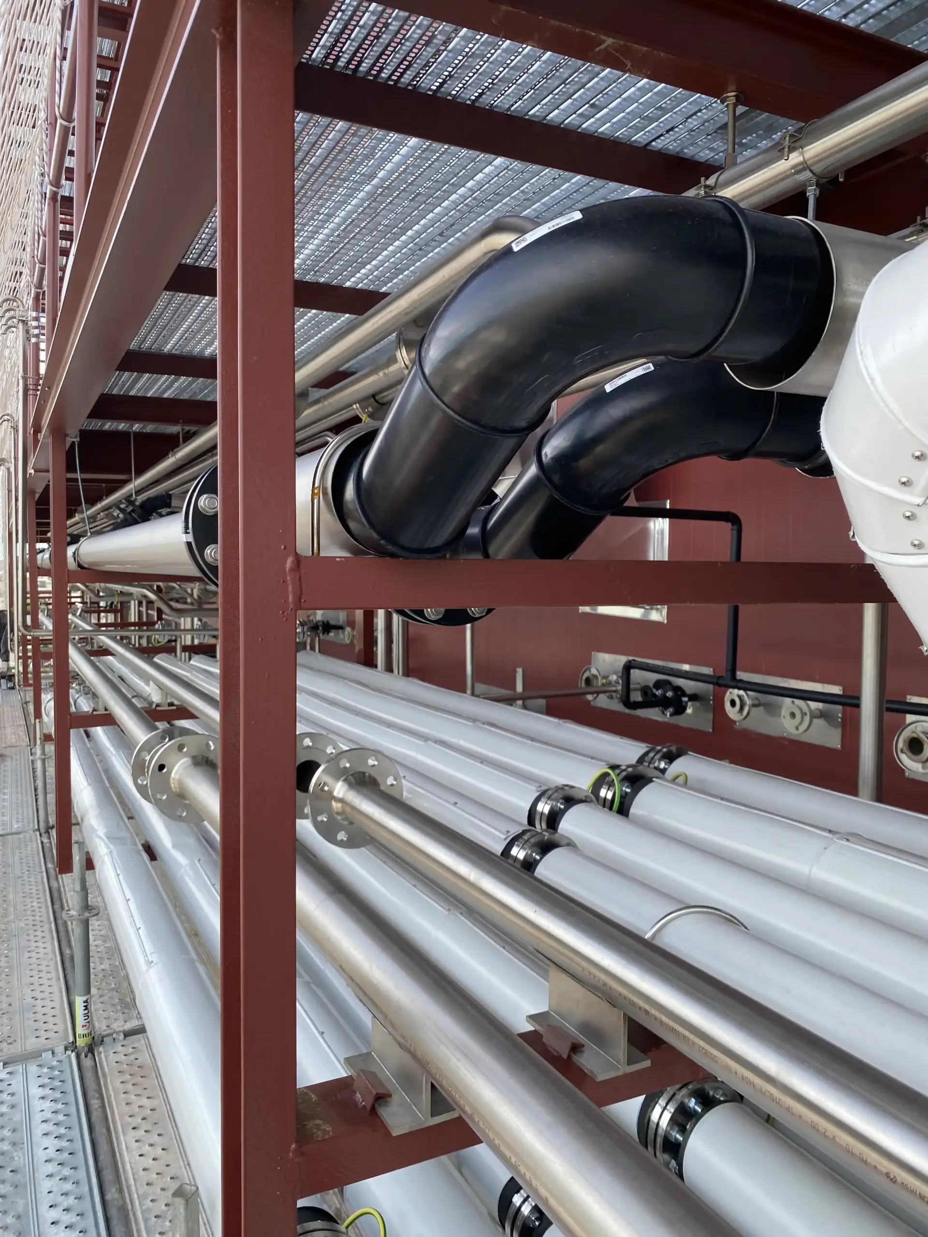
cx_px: 464
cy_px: 618
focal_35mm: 26
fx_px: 929
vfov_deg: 67.3
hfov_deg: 53.1
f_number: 1.8
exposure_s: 1/477
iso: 32
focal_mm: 4.25
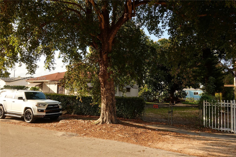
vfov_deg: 46.4
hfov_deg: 65.5
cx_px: 118
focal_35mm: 28
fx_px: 184
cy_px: 78
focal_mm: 10.6
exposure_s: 1/250
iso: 100
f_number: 4
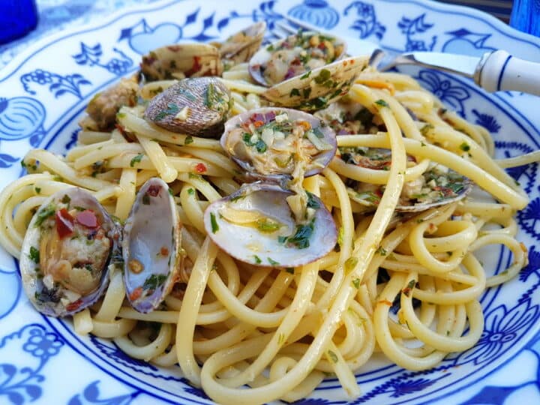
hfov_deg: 67.3
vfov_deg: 53.1
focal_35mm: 26
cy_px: 202
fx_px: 406
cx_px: 270
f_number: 1.7
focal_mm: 4.2
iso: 40
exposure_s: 1/190
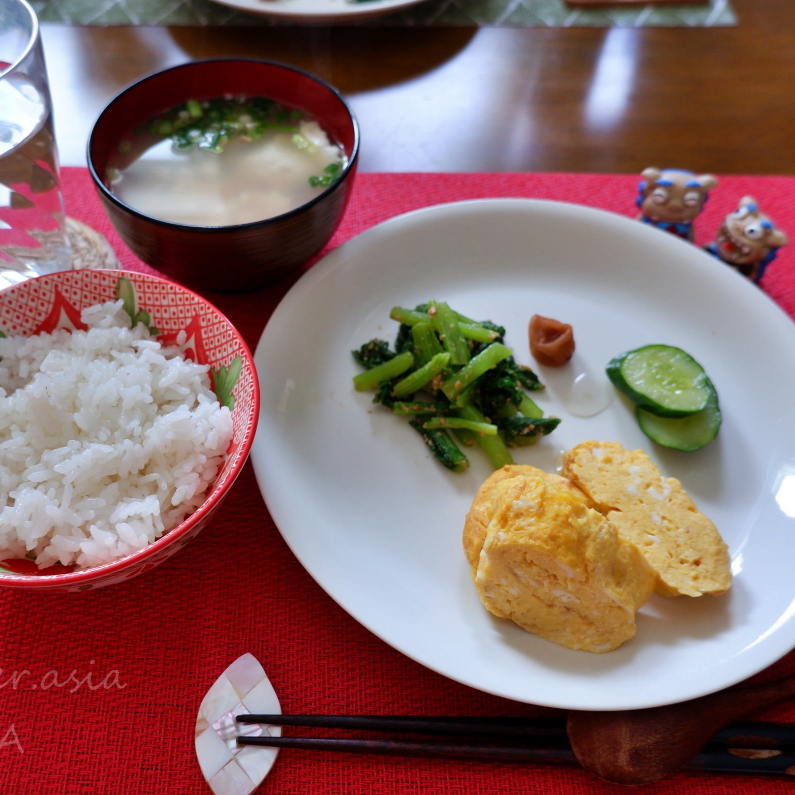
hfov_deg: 50.6
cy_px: 380
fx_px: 831
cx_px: 303
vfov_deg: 51.1
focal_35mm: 32
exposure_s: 1/25
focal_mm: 15.2
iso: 500
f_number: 3.5
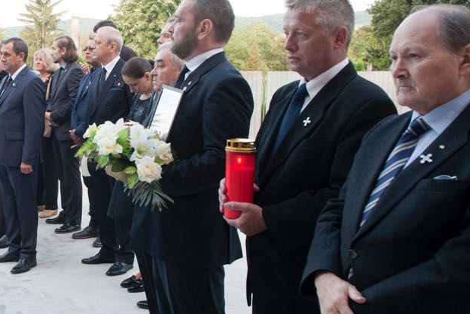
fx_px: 548
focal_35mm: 42
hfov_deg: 44.1
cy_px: 169
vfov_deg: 31.9
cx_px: 92
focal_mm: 26
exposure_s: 1/160
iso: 640
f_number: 7.1
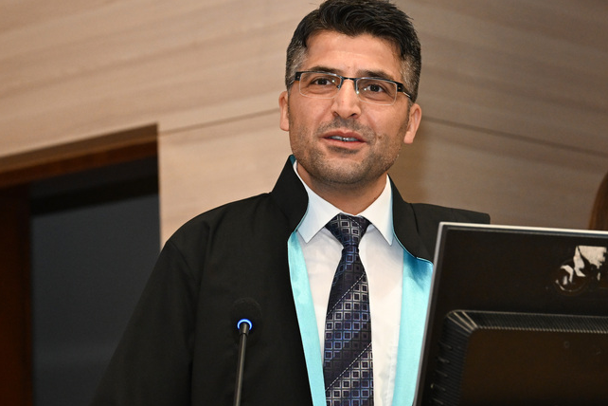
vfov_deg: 11.3
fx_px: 2043
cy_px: 289
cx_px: 447
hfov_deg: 16.8
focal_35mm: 121
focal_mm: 70
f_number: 4.5
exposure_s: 1/100
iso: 2000
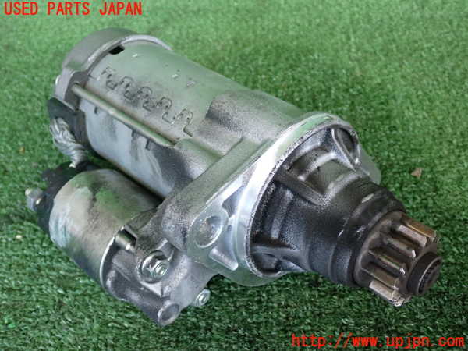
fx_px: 595
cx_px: 234
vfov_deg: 32.9
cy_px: 176
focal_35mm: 44
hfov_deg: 42.9
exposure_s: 1/125
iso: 1000
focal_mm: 7.84
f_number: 2.9
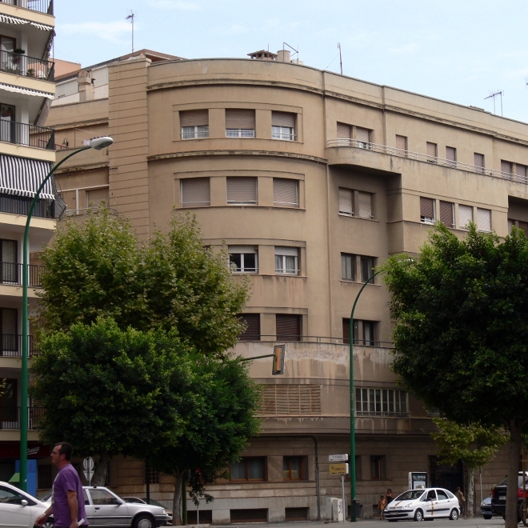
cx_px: 354
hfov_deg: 18.4
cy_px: 260
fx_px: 1622
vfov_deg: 18.5
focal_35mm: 94
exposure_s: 1/250
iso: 80
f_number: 5.6
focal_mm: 16.5
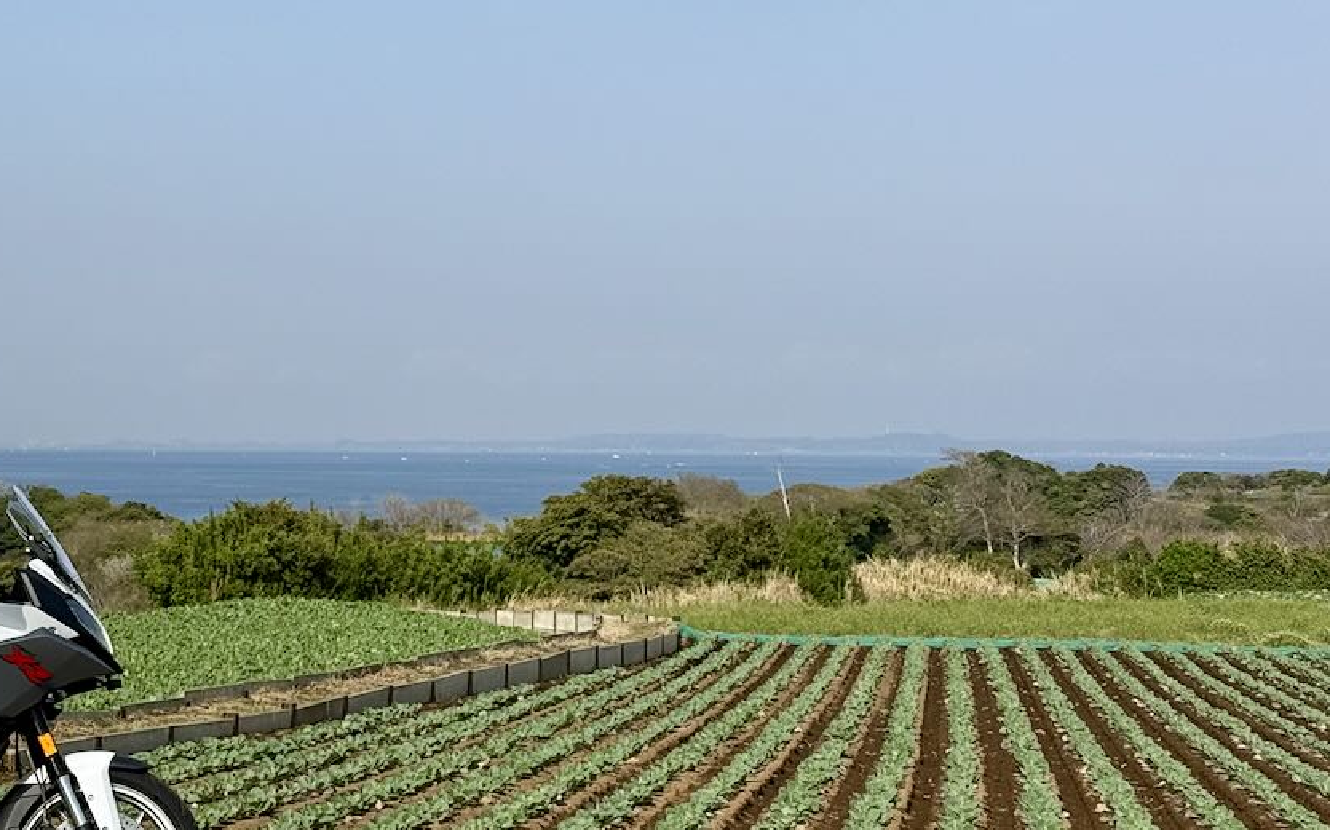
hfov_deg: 23.4
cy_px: 211
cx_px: 361
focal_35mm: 88
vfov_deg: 14.8
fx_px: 3189
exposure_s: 1/6024
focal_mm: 6.76
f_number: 1.78
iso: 64
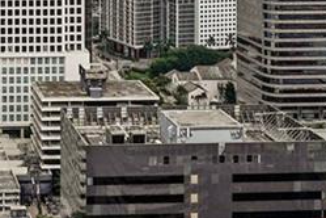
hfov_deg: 21.1
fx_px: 815
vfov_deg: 14.1
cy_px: -125
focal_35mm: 90
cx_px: -64
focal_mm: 14
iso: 100
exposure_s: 1/125
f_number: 7.1
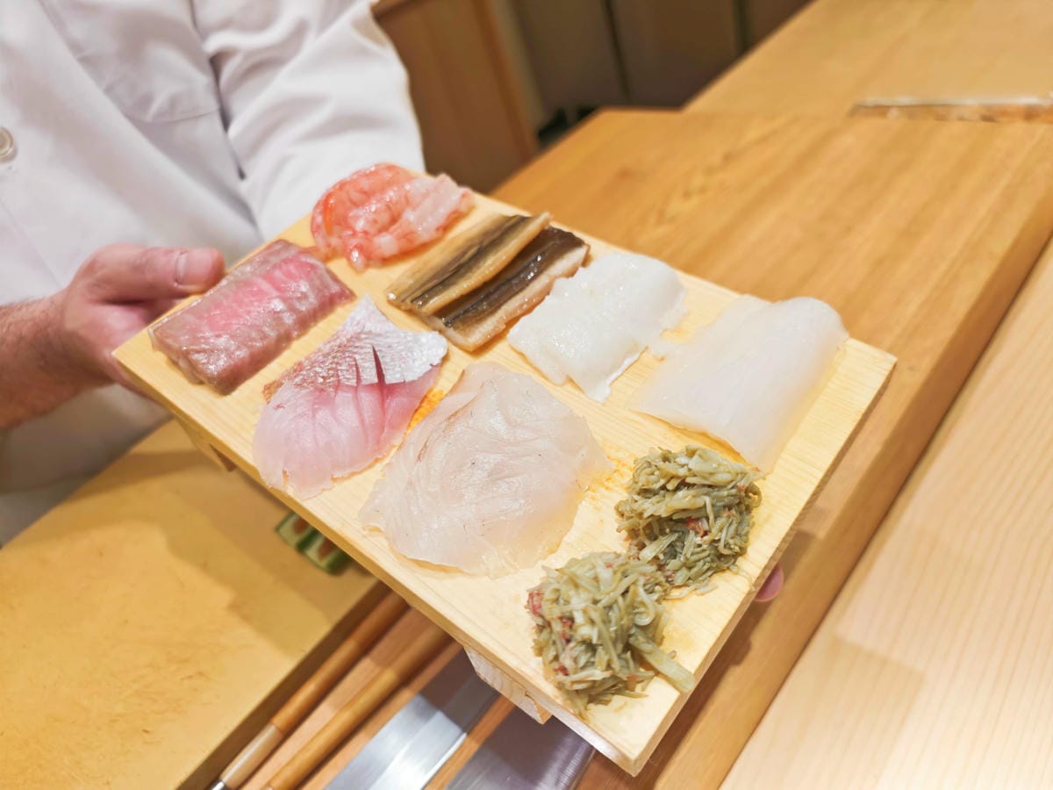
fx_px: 700
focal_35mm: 23
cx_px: 526
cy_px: 395
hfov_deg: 73.9
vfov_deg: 58.9
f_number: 2
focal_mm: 8.72
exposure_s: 1/600
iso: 1000
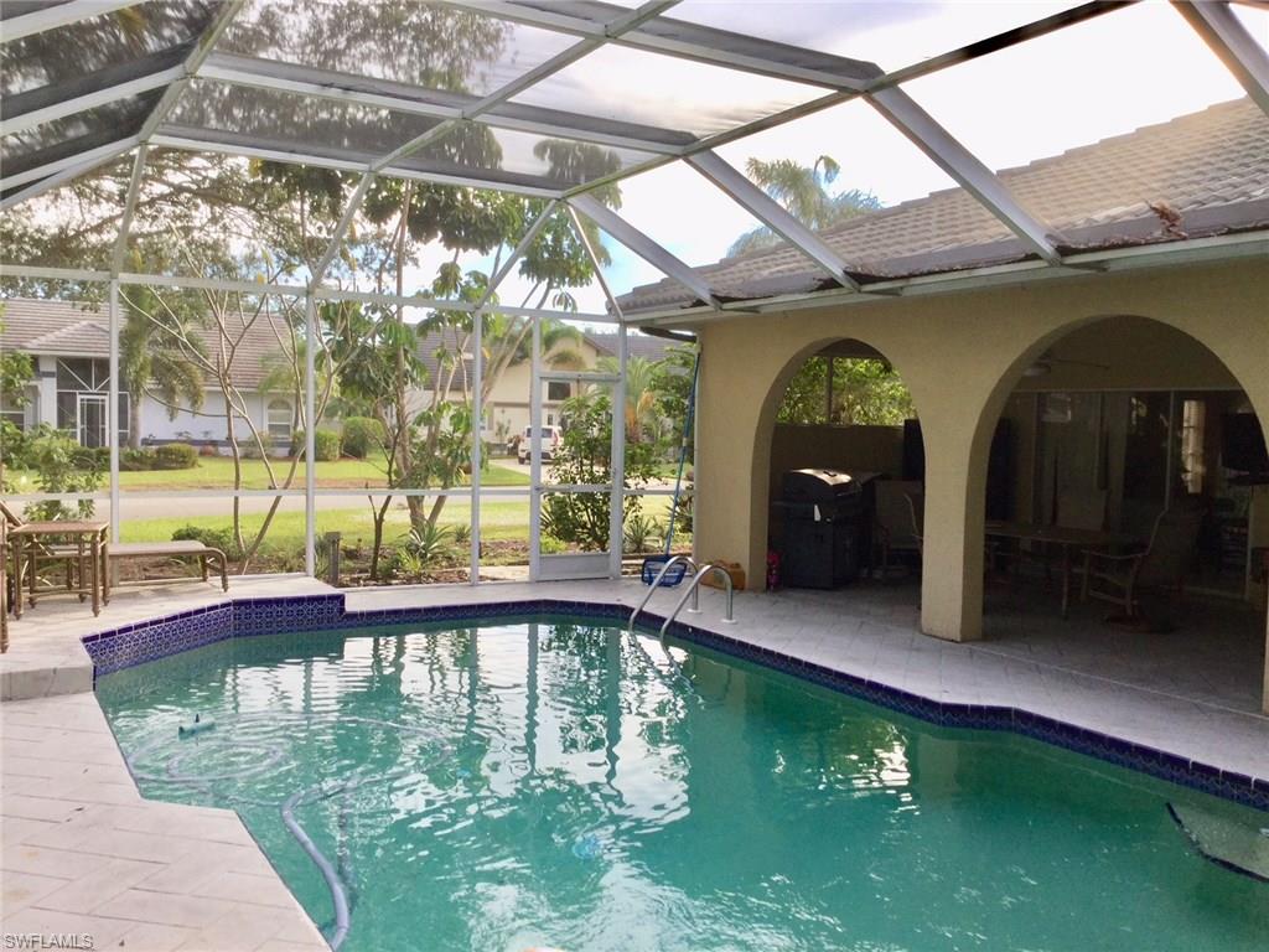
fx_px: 1136
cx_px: 634
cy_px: 476
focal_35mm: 31
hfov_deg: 58.4
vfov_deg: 45.4
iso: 25
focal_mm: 3.3
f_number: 2.4
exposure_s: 1/181
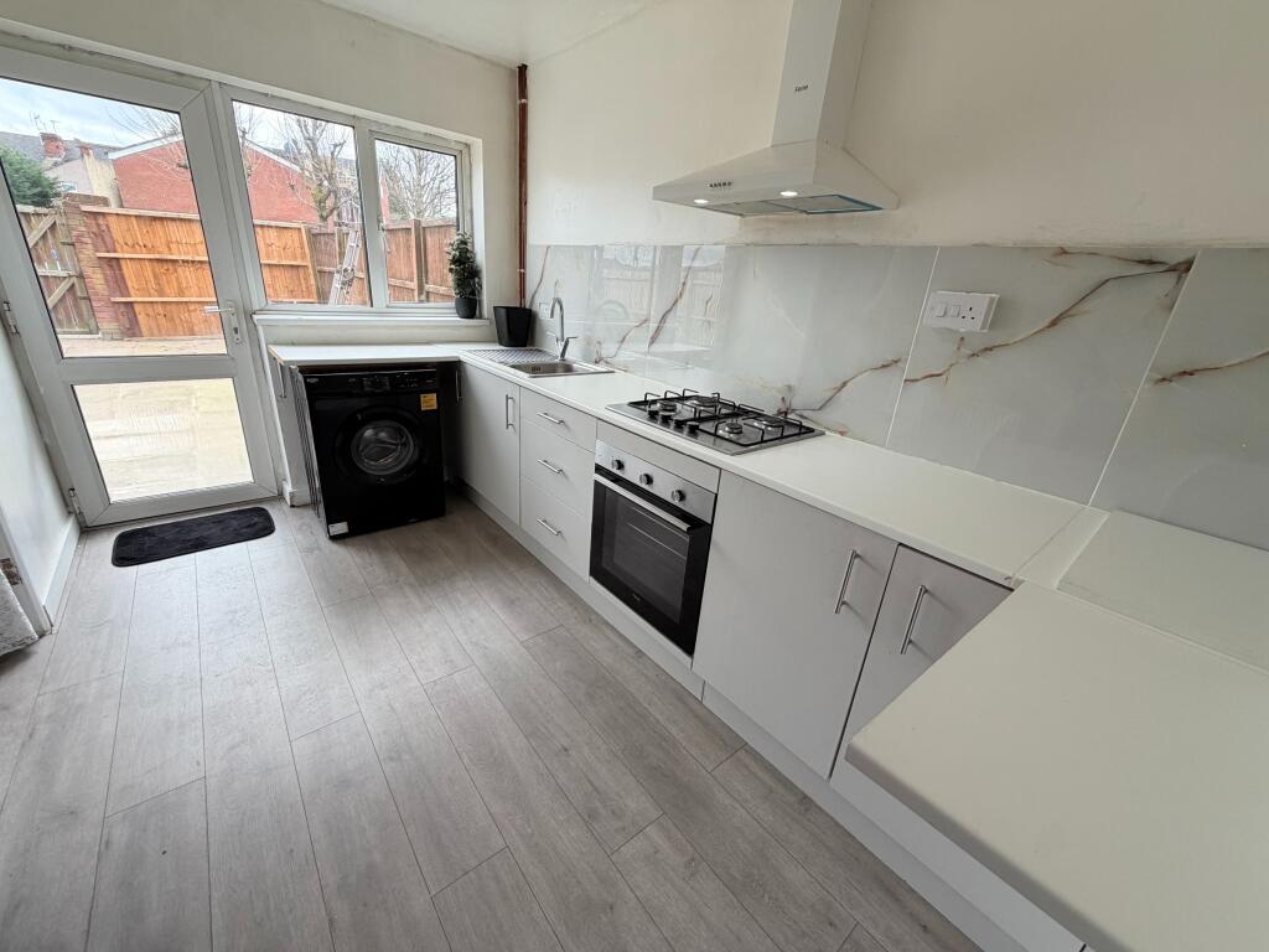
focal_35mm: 14
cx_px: 634
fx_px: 513
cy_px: 476
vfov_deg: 85.7
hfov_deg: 102.1
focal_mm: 2.22
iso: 100
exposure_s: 1/121
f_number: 2.2
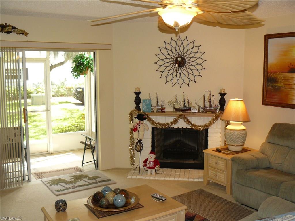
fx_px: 307
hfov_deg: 51.4
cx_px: 148
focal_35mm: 36
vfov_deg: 39.7
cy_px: 110
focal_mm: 6
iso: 100
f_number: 2.8
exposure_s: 1/40
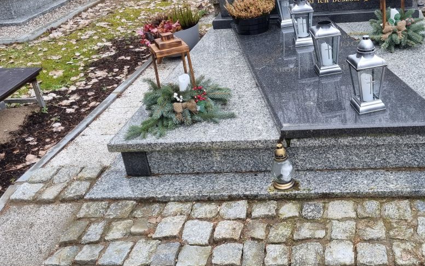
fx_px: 498
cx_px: 322
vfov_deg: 29.8
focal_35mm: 43
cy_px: 97
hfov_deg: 44.5
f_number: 1.8
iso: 50
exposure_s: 1/303
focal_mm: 5.4
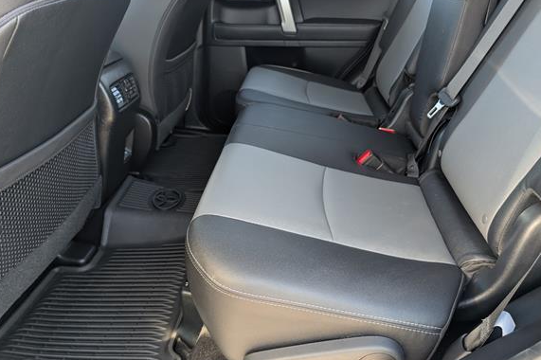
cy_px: 187
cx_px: 276
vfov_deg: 46.3
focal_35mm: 28
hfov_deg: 65.5
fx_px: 421
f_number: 1.68
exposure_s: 1/244
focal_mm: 6.9
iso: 335
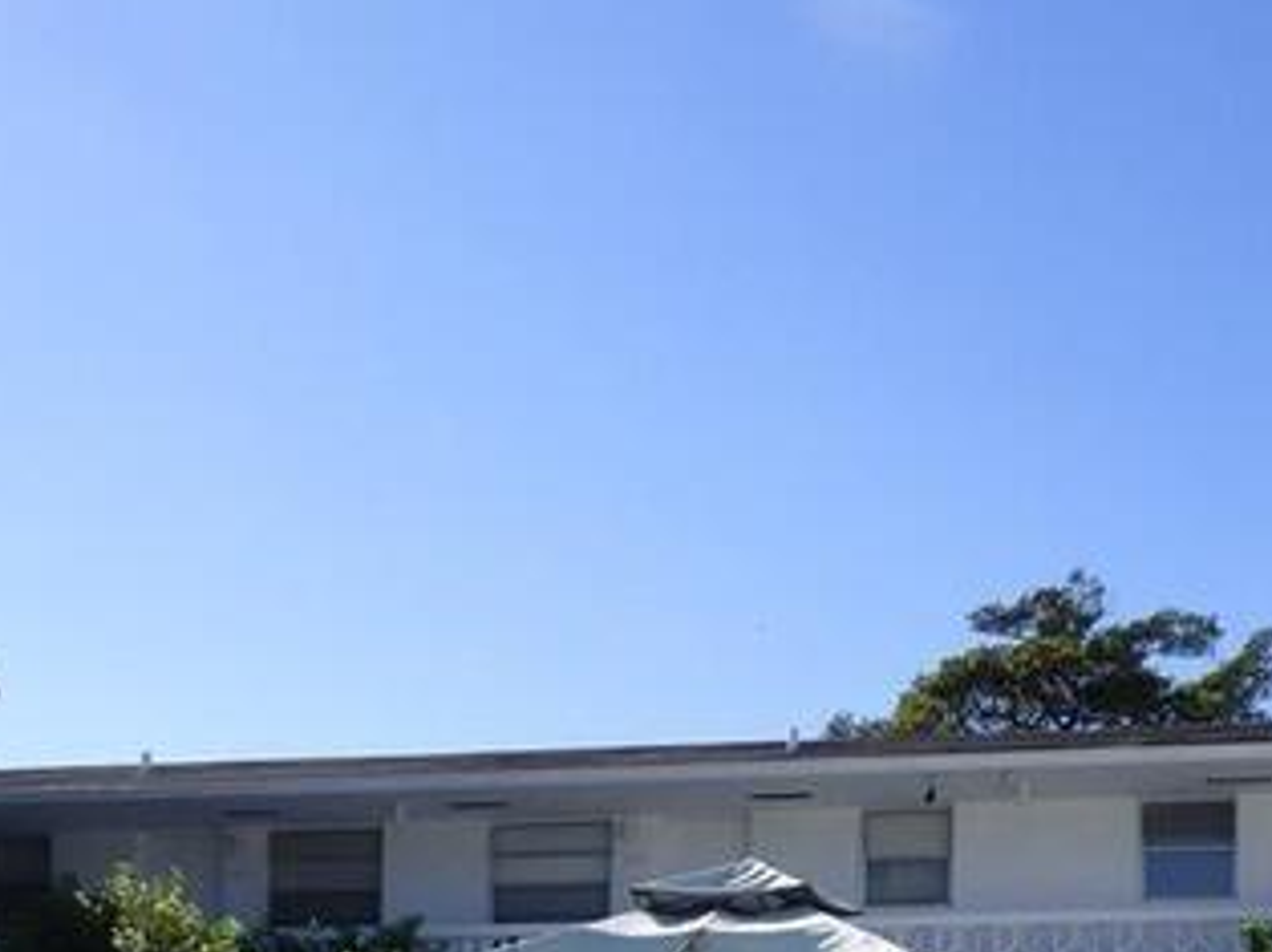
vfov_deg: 25.8
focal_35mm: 51
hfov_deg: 36.3
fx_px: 1873
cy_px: 1114
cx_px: 1013
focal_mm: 3.58
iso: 100
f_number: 2.8
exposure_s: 1/2000
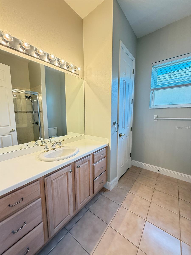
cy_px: 128
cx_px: 96
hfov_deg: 85.7
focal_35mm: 14
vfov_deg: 102.1
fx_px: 103
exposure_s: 1/60
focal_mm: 2.22
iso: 250
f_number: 2.2
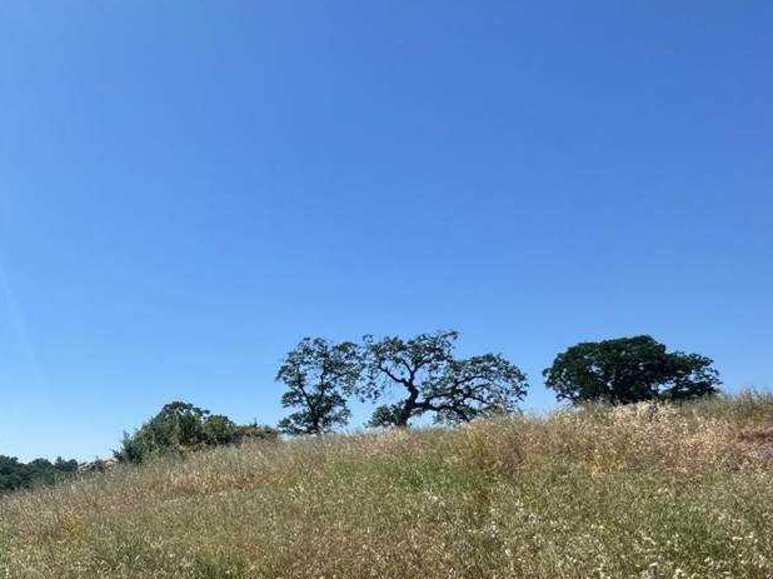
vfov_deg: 45.1
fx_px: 647
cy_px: 484
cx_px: 54
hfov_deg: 52.8
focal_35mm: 29
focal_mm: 2.22
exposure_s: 1/2083
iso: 50
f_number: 2.2
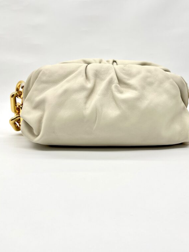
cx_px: 104
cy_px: 101
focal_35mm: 35
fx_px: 255
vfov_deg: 52.3
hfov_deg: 40.7
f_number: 1.5
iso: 40
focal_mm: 5.7
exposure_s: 1/225
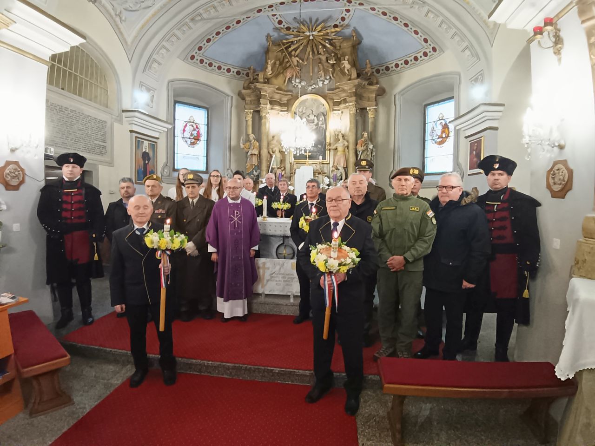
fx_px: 292
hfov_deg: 91.0
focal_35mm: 17
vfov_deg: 74.7
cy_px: 223
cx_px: 298
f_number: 2.2
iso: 949
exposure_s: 1/50
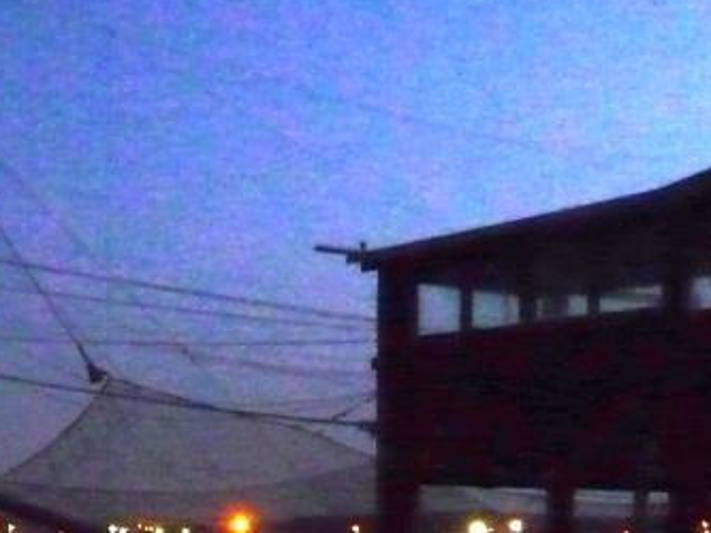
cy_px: 533
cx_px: -235
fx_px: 1767
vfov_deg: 16.8
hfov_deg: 20.6
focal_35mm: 86
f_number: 3.3
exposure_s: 1/8
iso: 800
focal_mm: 4.7
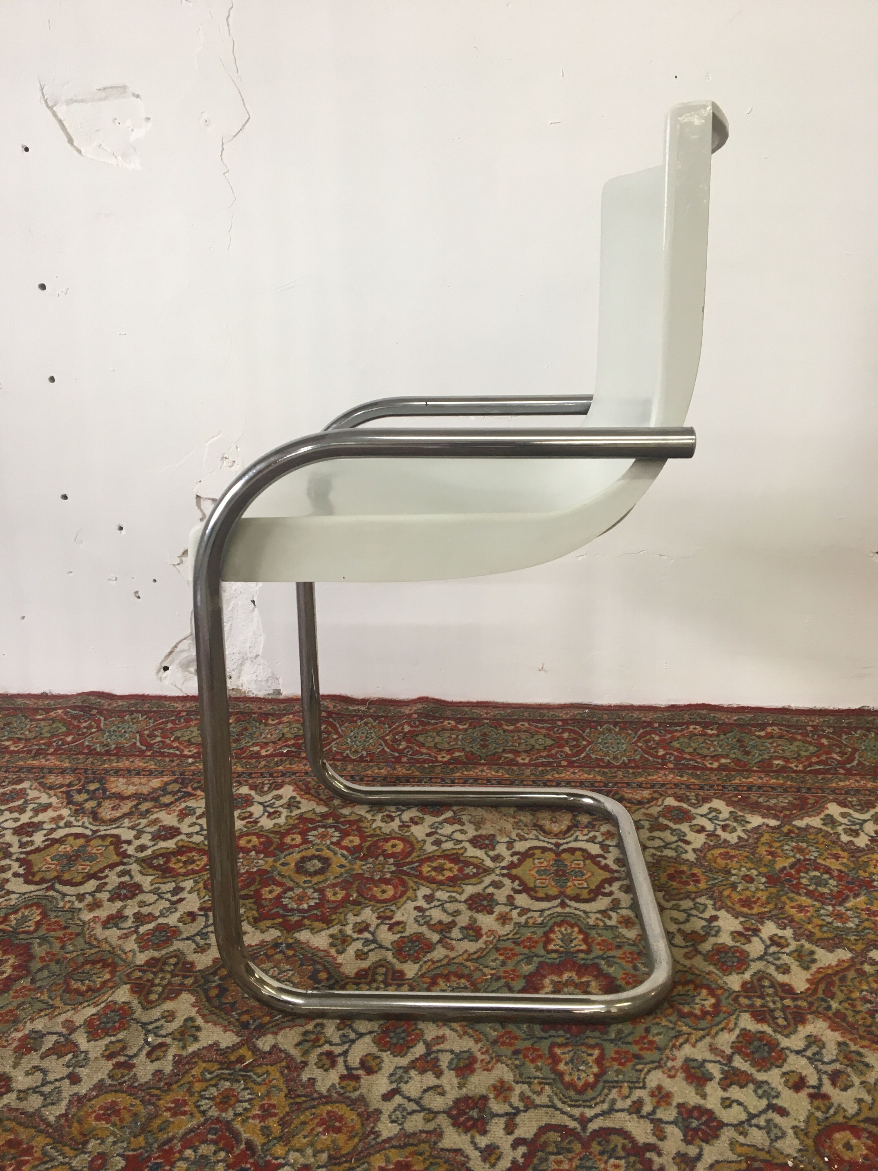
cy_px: 586
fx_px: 981
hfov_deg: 48.2
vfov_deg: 61.7
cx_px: 439
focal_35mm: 29
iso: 64
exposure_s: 1/33
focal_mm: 4.15
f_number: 2.2
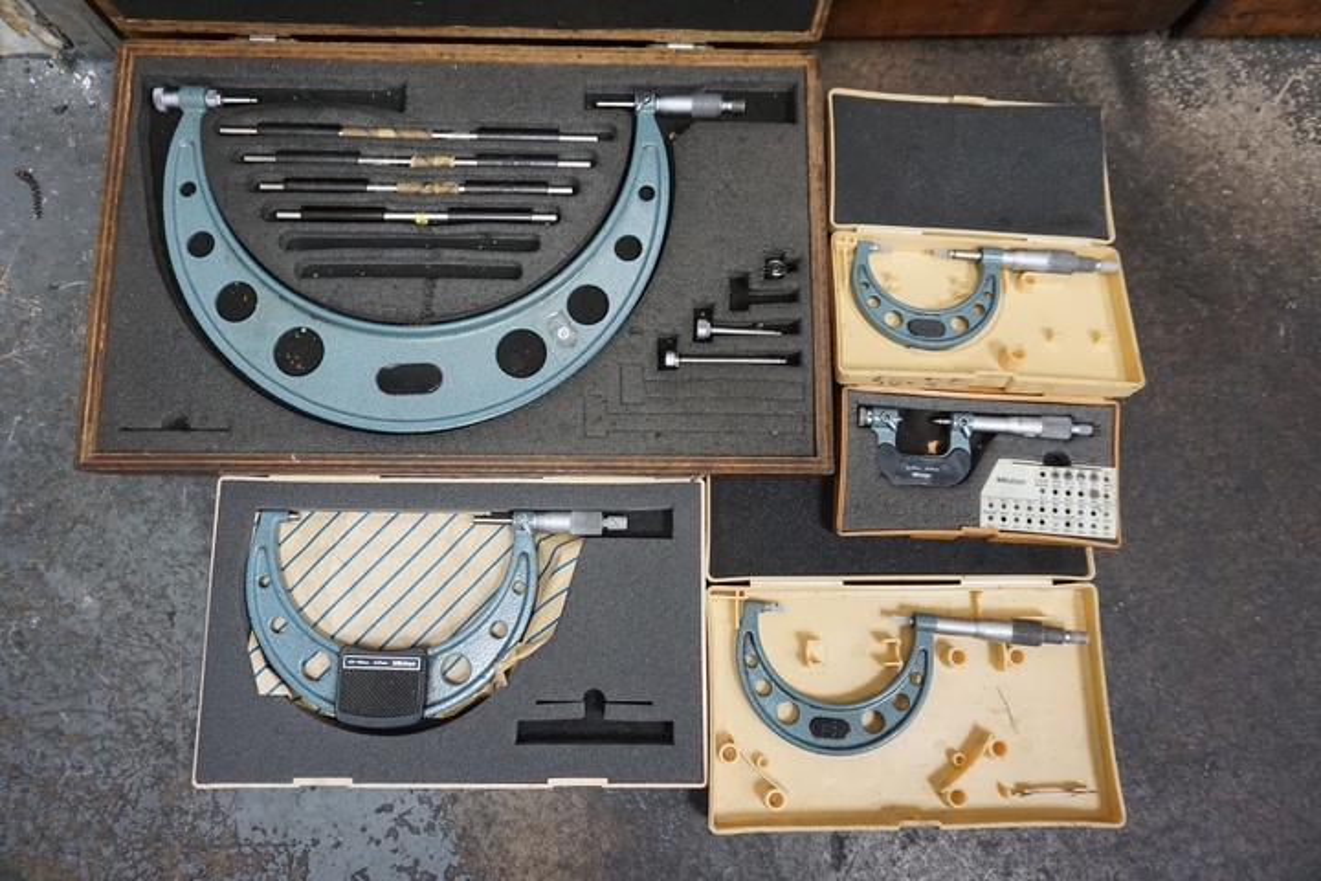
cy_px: 440
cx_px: 660
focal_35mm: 24
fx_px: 881
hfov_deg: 73.7
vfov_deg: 53.1
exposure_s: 1/160
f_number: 3.5
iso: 2500
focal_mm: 16
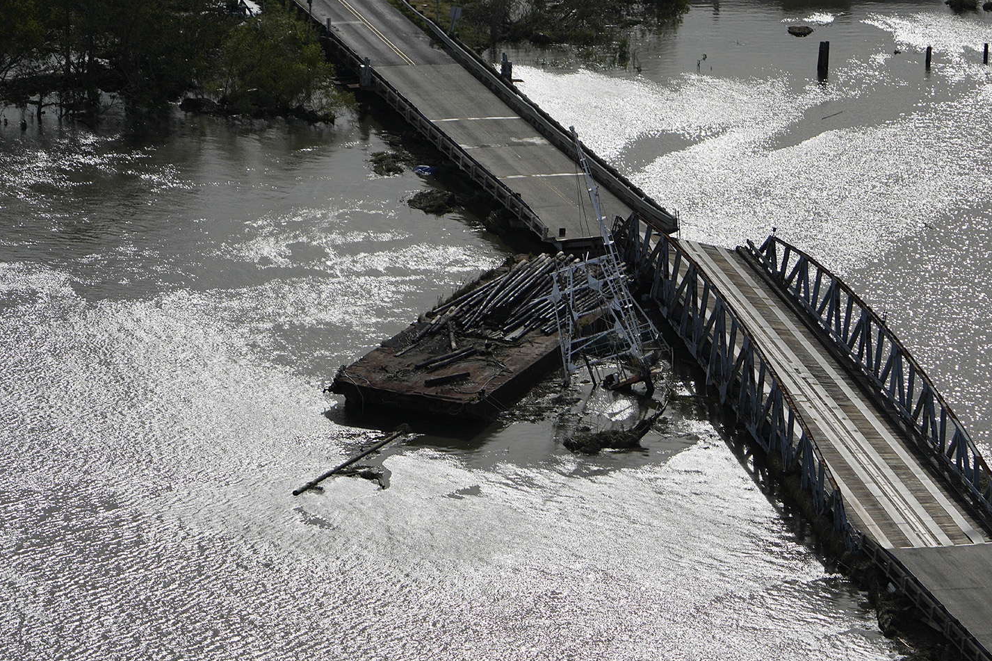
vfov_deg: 4.8
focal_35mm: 286
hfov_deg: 7.2
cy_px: 303
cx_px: 660
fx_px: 7879
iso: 125
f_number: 6.3
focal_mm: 200
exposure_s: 1/2000
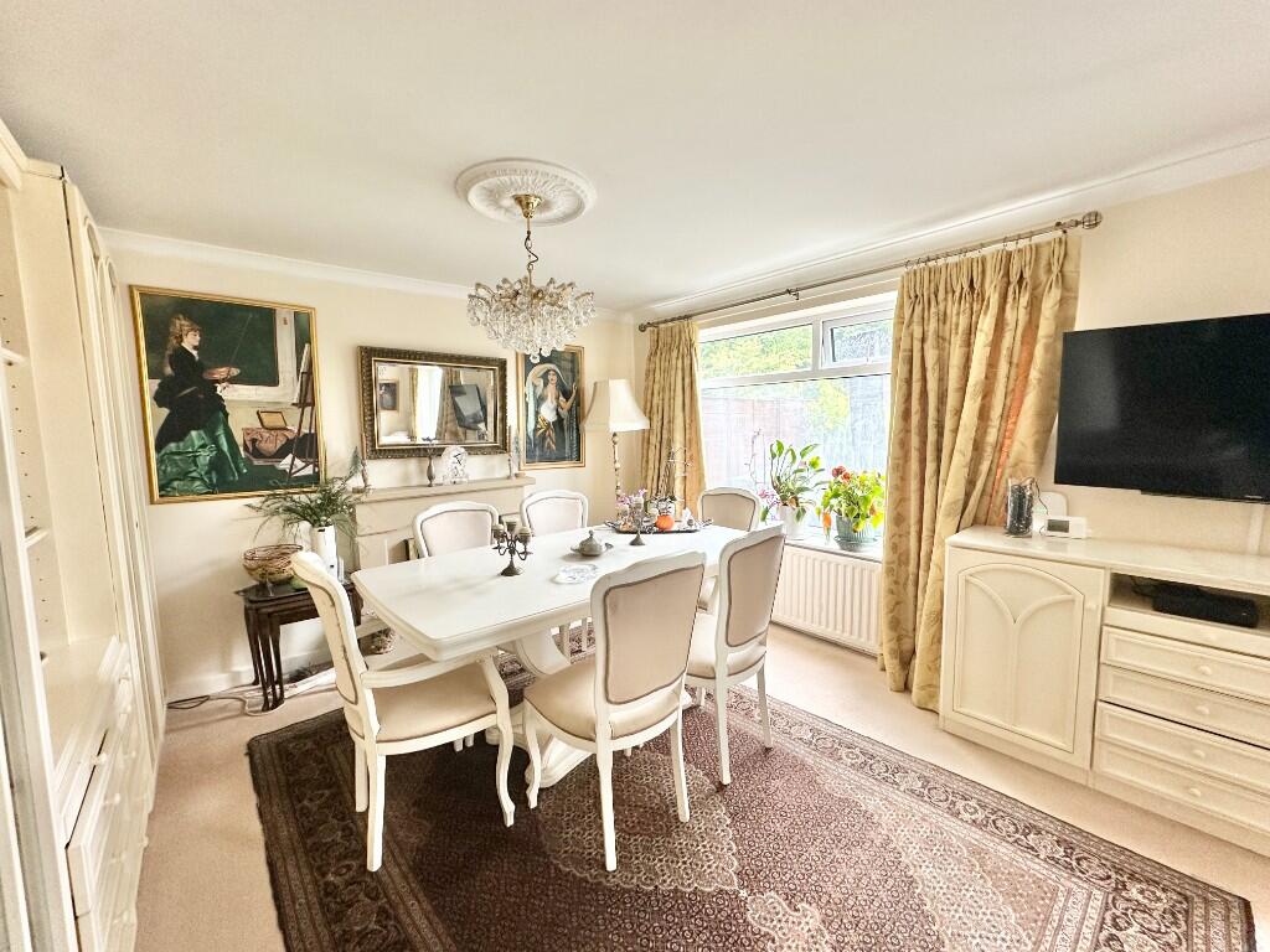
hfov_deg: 102.1
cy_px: 476
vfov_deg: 85.7
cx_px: 635
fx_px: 514
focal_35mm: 14
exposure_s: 1/99
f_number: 2.2
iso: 125
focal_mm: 2.22
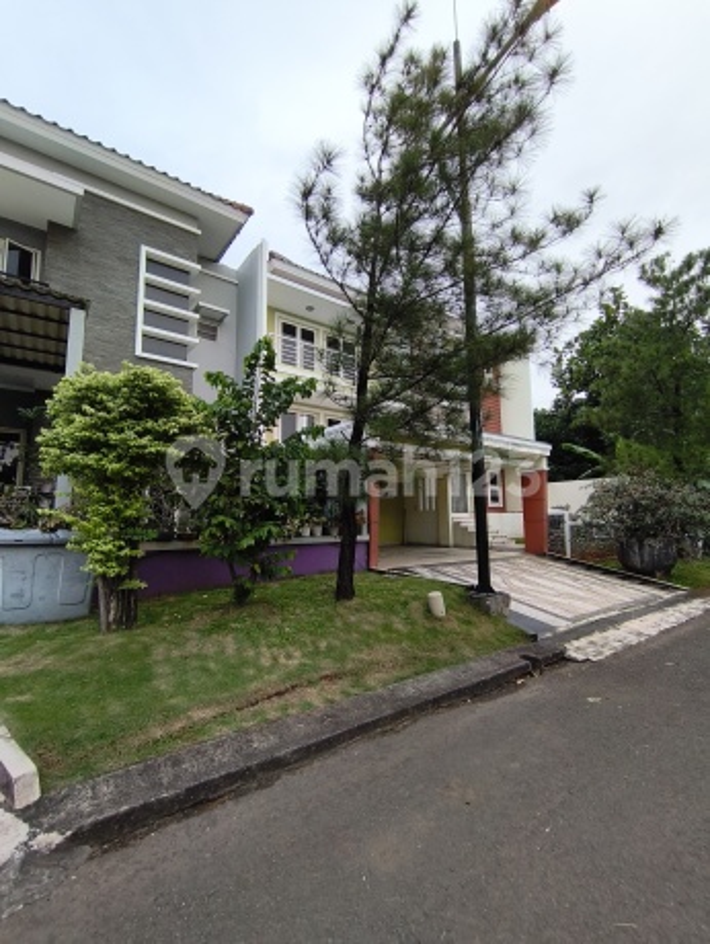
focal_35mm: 15
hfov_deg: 81.9
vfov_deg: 98.1
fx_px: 409
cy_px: 472
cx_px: 355
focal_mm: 1.65
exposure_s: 1/50
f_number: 2.2
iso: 100
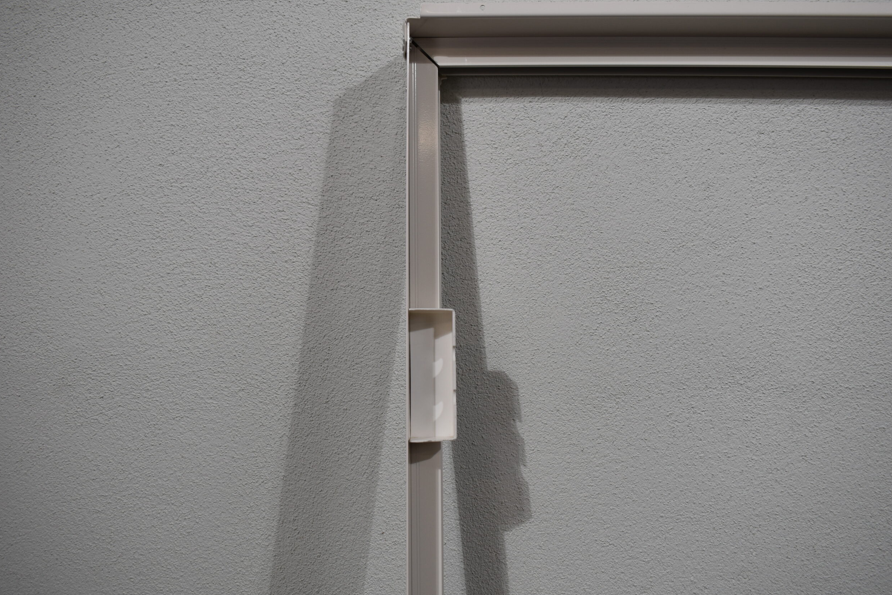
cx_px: 455
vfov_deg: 37.3
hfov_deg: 53.8
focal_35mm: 36
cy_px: 306
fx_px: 880
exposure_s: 1/125
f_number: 5.6
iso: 200
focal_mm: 23
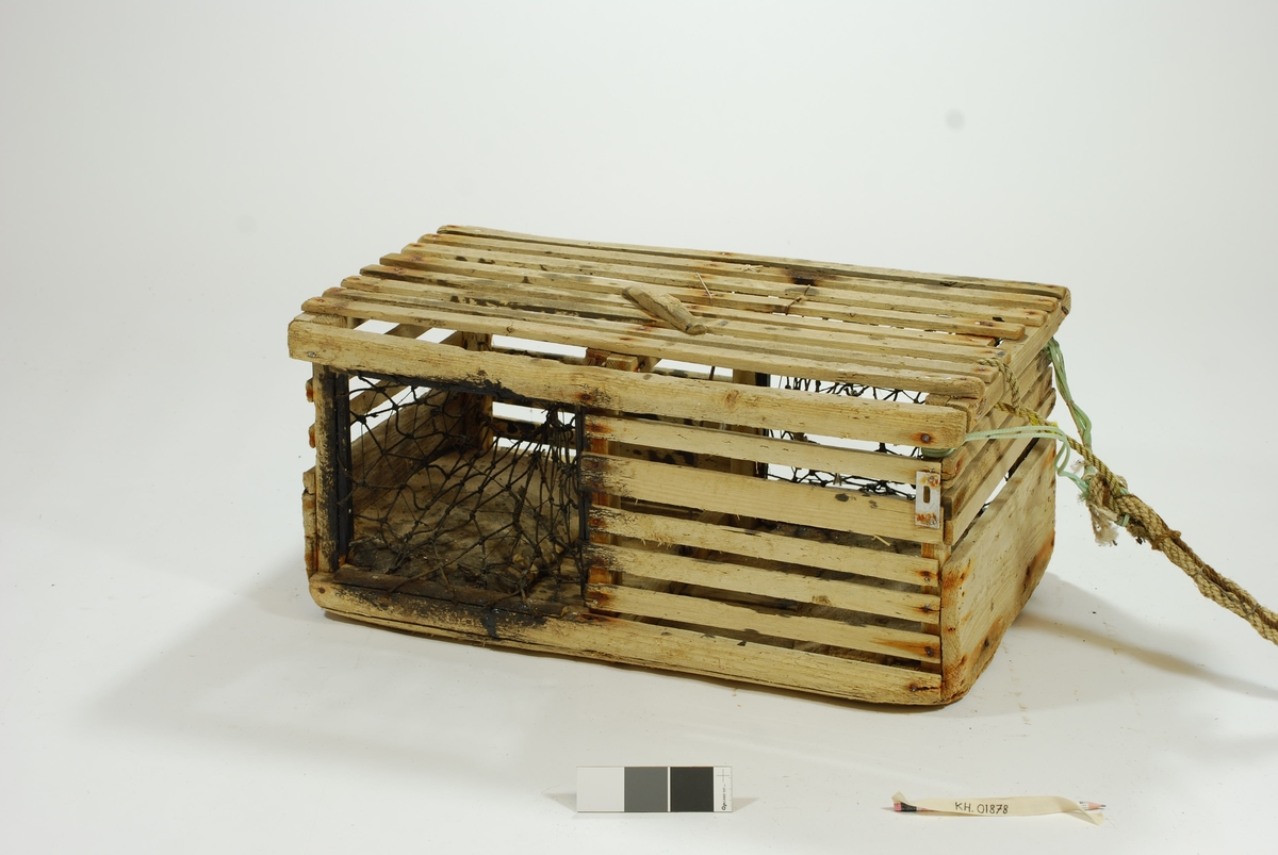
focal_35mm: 75
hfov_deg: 27.0
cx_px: 639
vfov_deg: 18.2
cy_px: 428
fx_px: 2665
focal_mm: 50
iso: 100
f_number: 8
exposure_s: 1/4
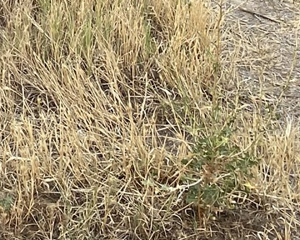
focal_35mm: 141
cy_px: -370
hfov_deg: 12.4
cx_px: -256
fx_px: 1252
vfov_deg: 9.5
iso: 32
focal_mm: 4.25
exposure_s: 1/742
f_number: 1.8
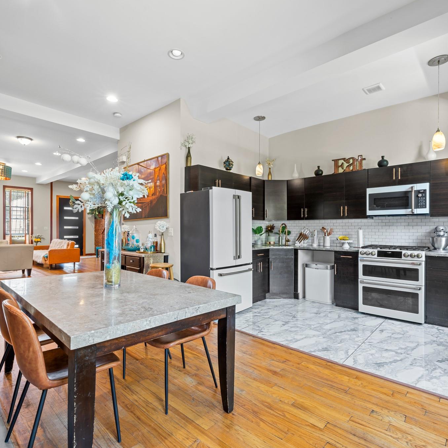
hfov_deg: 80.7
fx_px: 264
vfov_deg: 80.7
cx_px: 222
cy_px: 224
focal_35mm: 18
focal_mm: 14
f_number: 10
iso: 200
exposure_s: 1.3
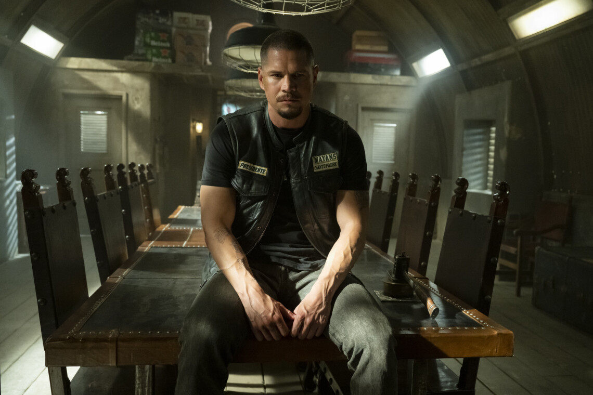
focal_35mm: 32
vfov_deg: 41.1
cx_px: 296
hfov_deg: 58.7
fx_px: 527
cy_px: 198
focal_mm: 32
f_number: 4
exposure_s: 1/100
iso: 4000
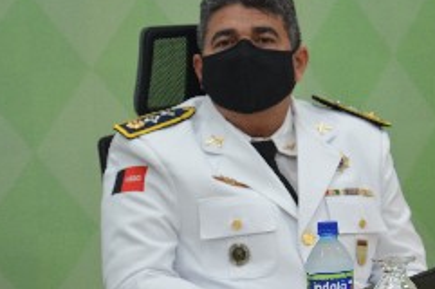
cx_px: 267
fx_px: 2254
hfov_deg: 11.0
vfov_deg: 7.3
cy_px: 156
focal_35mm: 187
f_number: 5.3
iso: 800
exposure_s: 1/30
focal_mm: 75
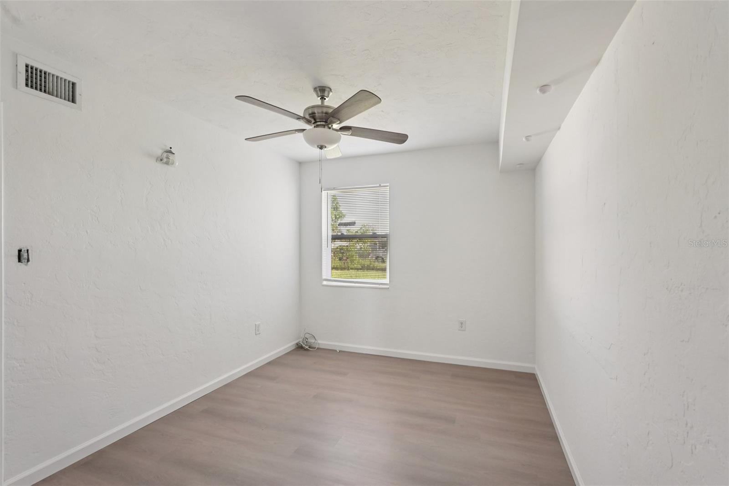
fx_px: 324
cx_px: 364
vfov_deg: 73.7
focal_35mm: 16
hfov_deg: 96.7
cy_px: 243
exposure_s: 1/10
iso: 400
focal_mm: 16
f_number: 8
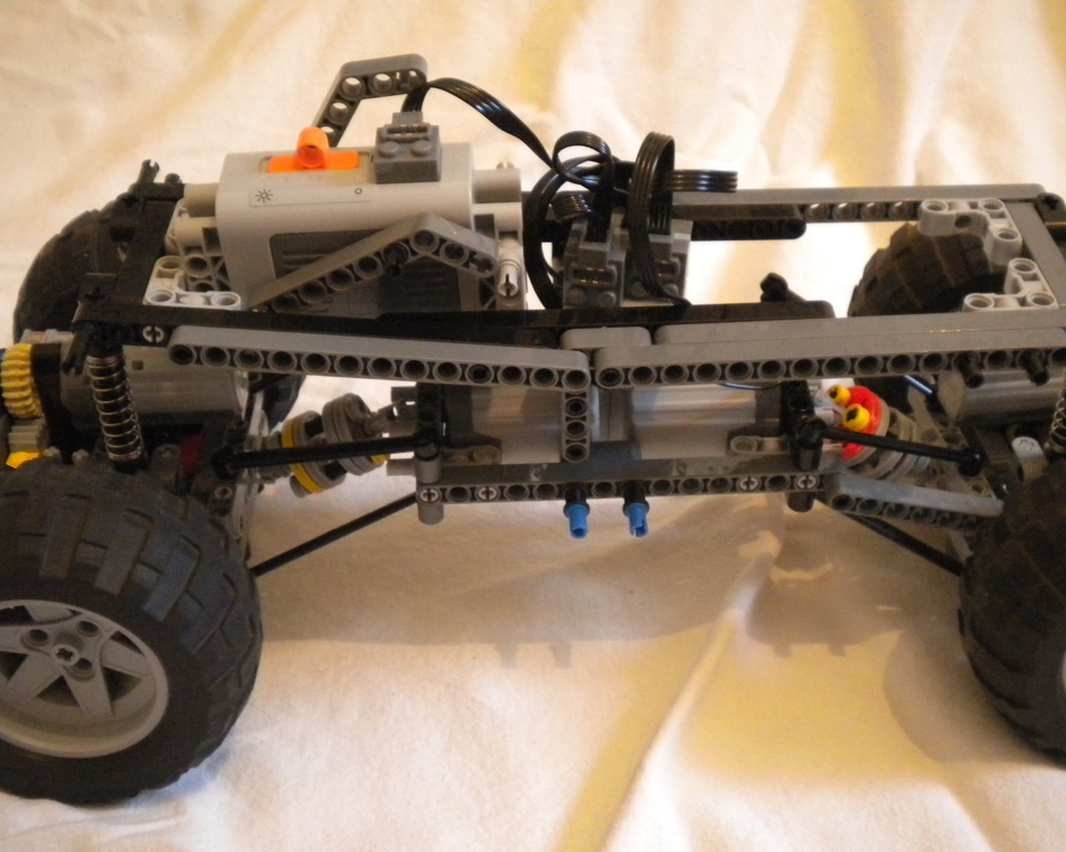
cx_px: 539
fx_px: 1356
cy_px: 425
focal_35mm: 43
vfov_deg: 34.9
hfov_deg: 42.9
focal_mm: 7.4
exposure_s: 1/25.2
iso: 800
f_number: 3.5
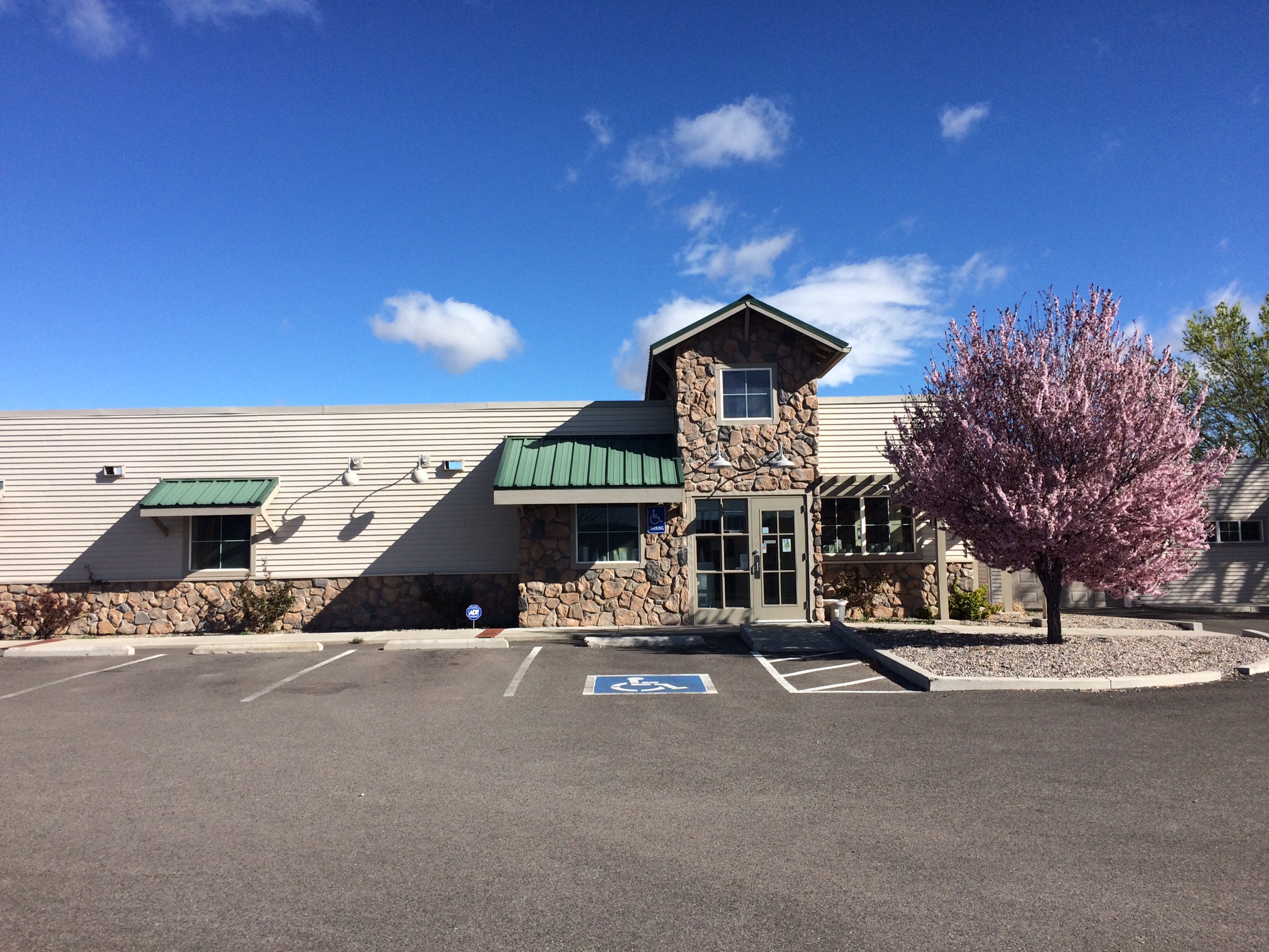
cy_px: 476
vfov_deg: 48.2
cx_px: 634
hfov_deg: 61.7
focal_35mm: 29
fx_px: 1063
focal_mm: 4.15
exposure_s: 1/2415
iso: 32
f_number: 2.2
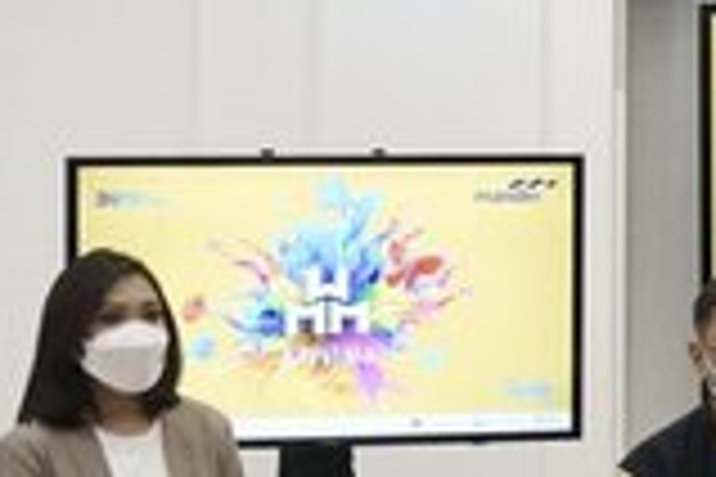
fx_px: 4216
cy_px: 279
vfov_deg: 6.5
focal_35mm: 212
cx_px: 1220
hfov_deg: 9.3
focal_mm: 30
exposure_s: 1/200
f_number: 5.6
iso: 6400
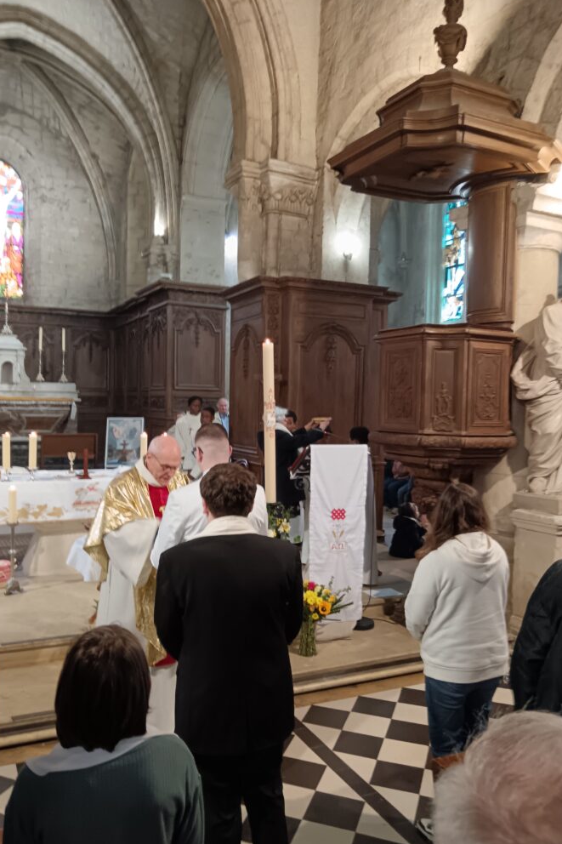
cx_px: 252
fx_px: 679
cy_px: 426
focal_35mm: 29
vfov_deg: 63.7
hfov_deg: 44.9
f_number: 1.9
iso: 1154
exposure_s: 1/25
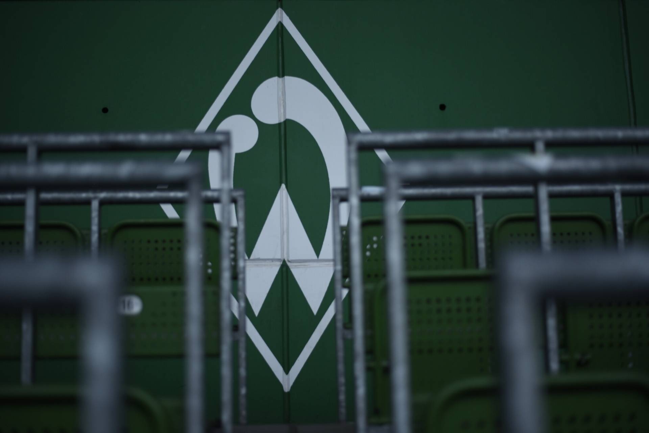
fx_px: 902
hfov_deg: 39.6
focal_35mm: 50
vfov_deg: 27.0
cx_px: 324
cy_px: 216
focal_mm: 50
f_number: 1.8
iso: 400
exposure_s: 1/80
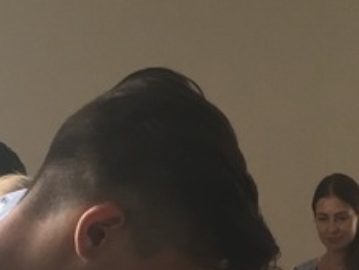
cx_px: 257
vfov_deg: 10.6
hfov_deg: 15.3
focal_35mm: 128
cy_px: 555
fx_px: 1328
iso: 40
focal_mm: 4.15
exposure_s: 1/33
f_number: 2.2
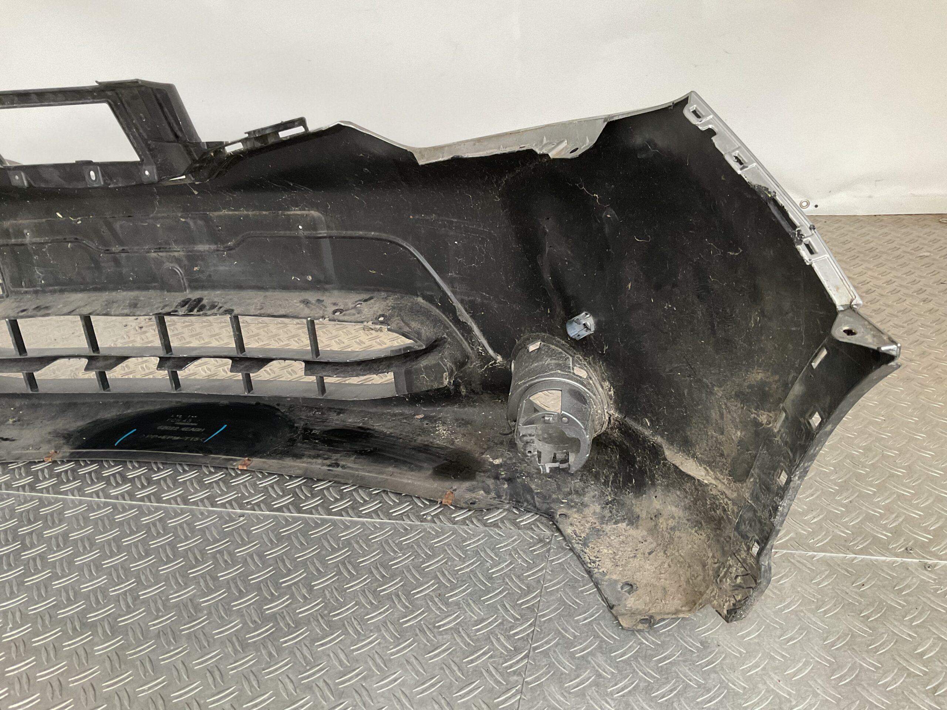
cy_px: 355
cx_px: 474
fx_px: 793
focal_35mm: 29
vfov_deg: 48.2
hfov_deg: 61.7
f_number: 1.8
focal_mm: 3
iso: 100
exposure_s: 1/60
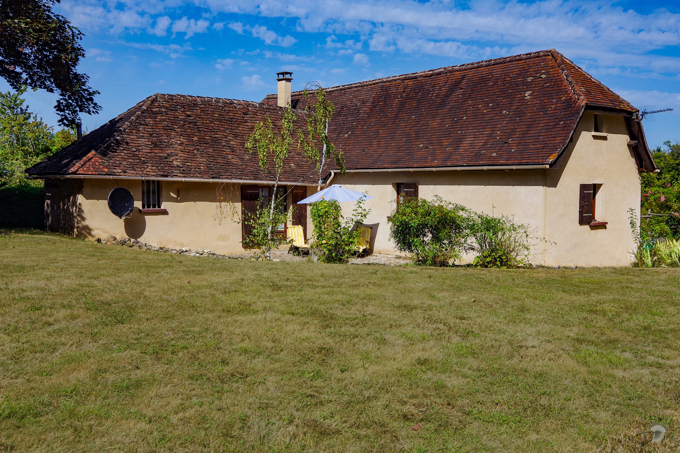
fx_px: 604
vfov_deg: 41.1
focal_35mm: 32
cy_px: 226
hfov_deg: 58.7
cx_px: 340
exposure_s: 1/80
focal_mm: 21
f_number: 11
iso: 100
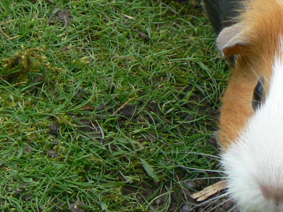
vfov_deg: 1.8
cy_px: -23
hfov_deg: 2.5
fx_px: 6606
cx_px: 216
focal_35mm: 808
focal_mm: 47.8
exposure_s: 1/125
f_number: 5.6
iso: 80
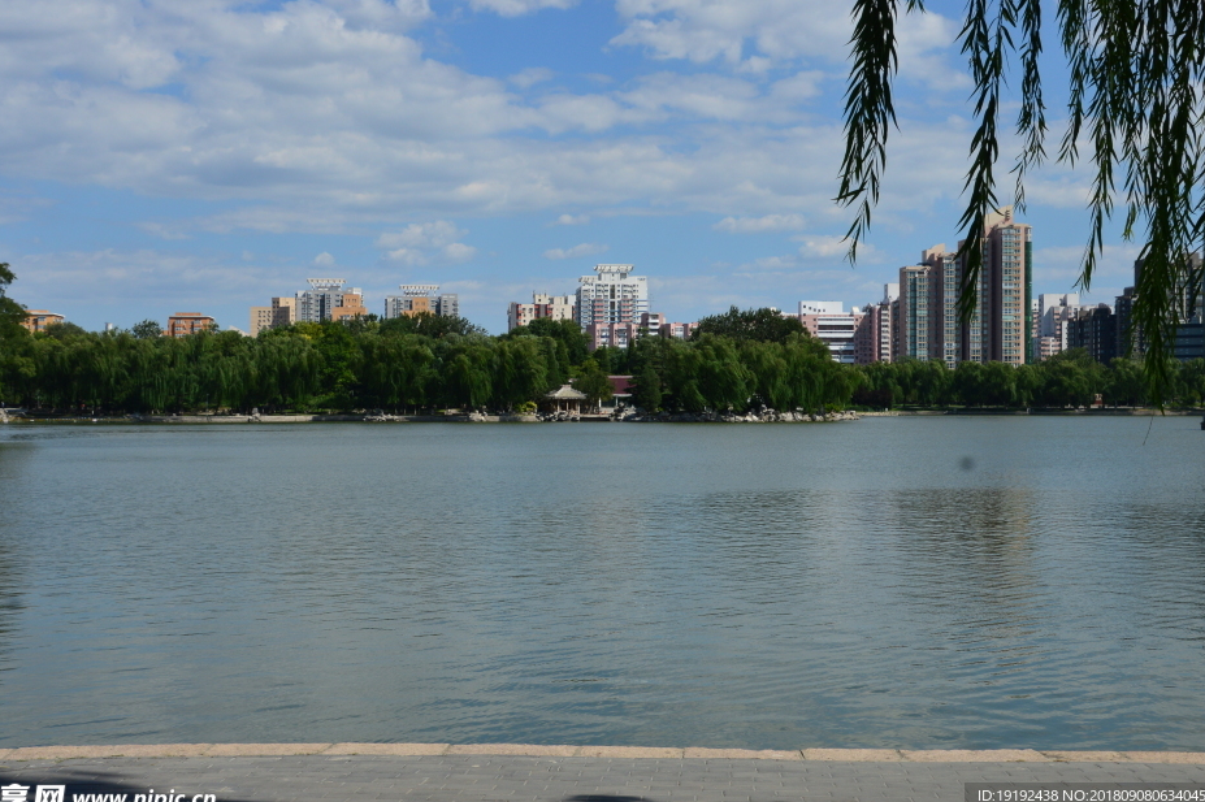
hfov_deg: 37.5
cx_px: 607
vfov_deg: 25.5
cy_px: 379
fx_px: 1773
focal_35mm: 53
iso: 200
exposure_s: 1/500
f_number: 16
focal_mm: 32
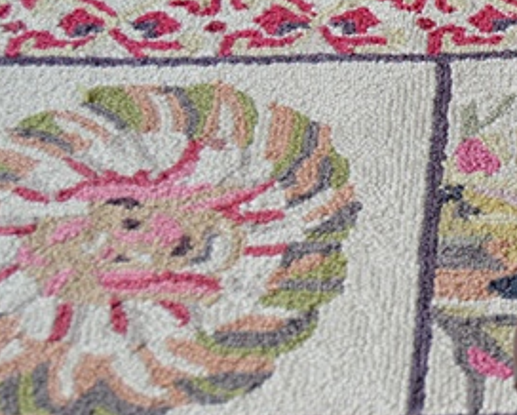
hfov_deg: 14.4
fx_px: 1899
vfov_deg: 12.3
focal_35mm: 124
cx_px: 804
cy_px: -3
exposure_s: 1/60
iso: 560
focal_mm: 24
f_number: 3.8
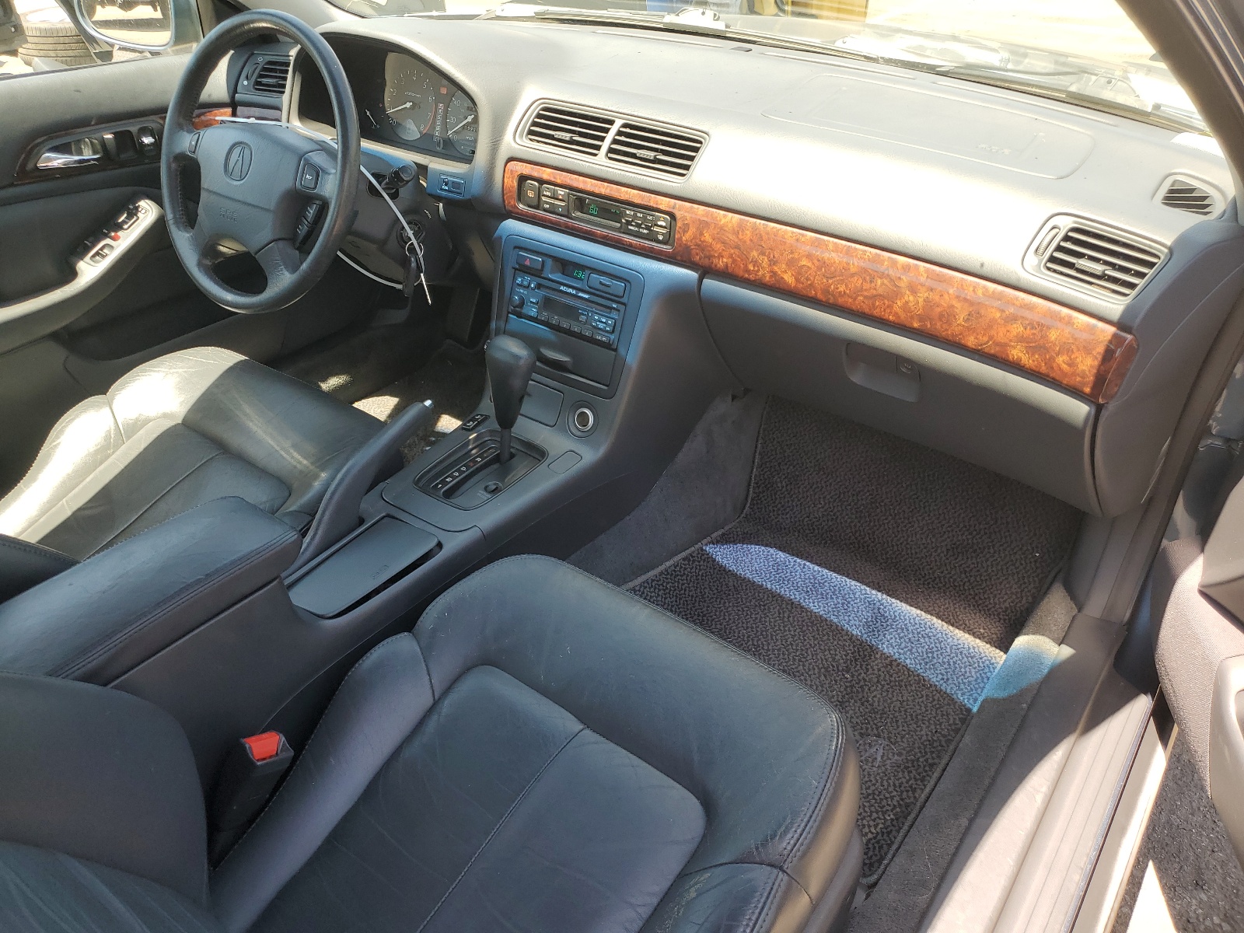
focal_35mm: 26
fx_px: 934
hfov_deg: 67.3
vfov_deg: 53.1
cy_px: 466
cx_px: 622
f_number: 1.5
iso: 50
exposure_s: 1/294
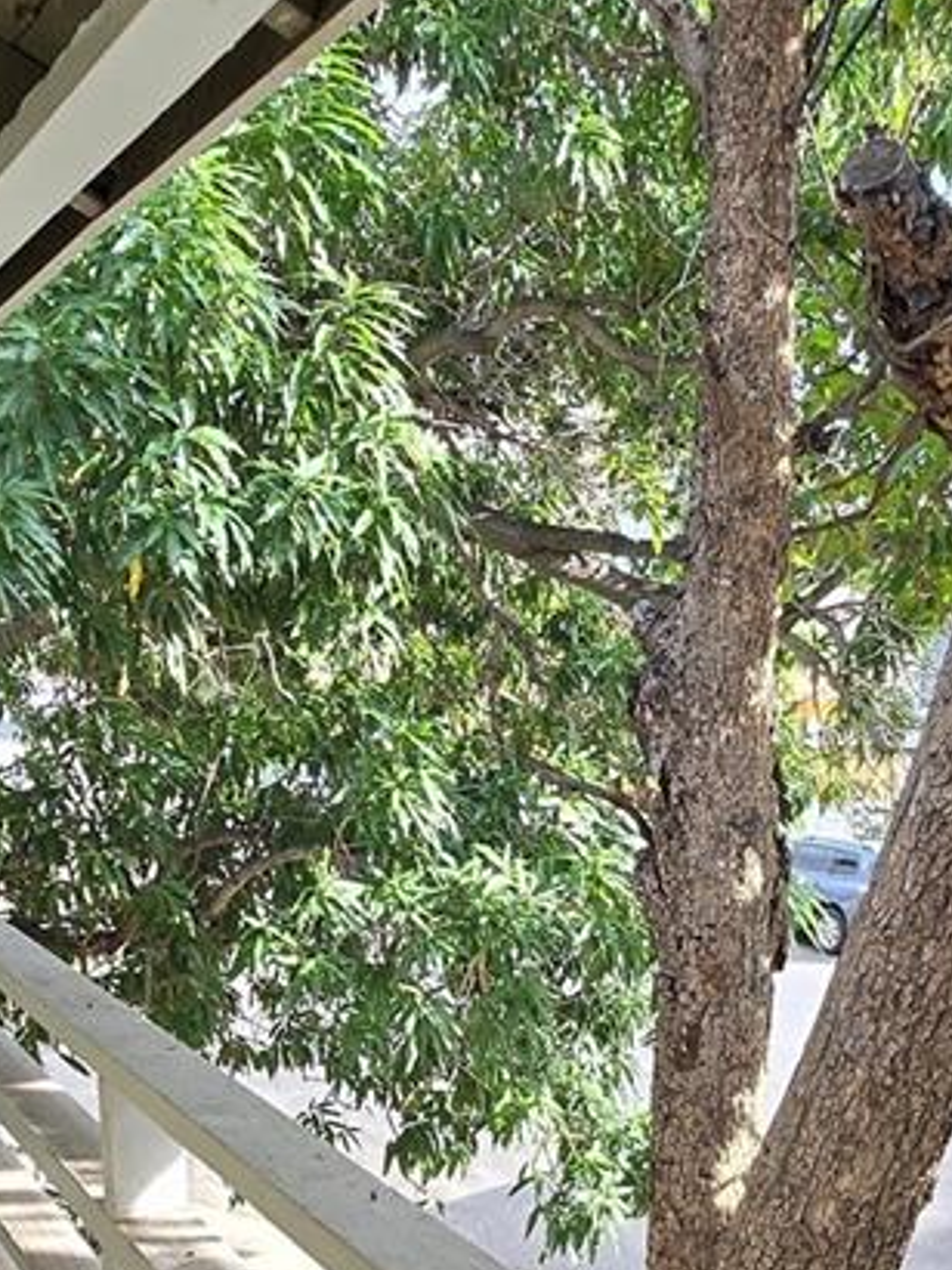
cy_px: 924
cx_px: 525
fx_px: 1394
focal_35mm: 38
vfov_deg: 47.5
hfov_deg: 37.7
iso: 80
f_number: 2.2
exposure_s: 1/359
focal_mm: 1.7
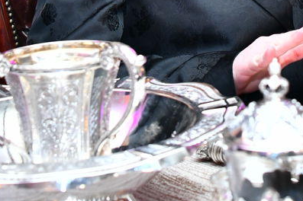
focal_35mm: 120
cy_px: -131
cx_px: 224
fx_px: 1009
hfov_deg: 17.0
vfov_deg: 10.8
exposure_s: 1/200
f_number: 5.6
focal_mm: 34
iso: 1250
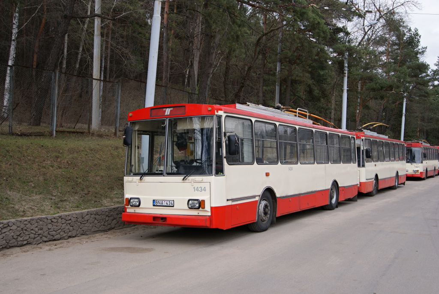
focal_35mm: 39
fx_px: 476
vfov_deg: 34.3
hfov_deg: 49.5
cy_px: 147
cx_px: 220
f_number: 7.1
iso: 100
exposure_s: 1/60
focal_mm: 26
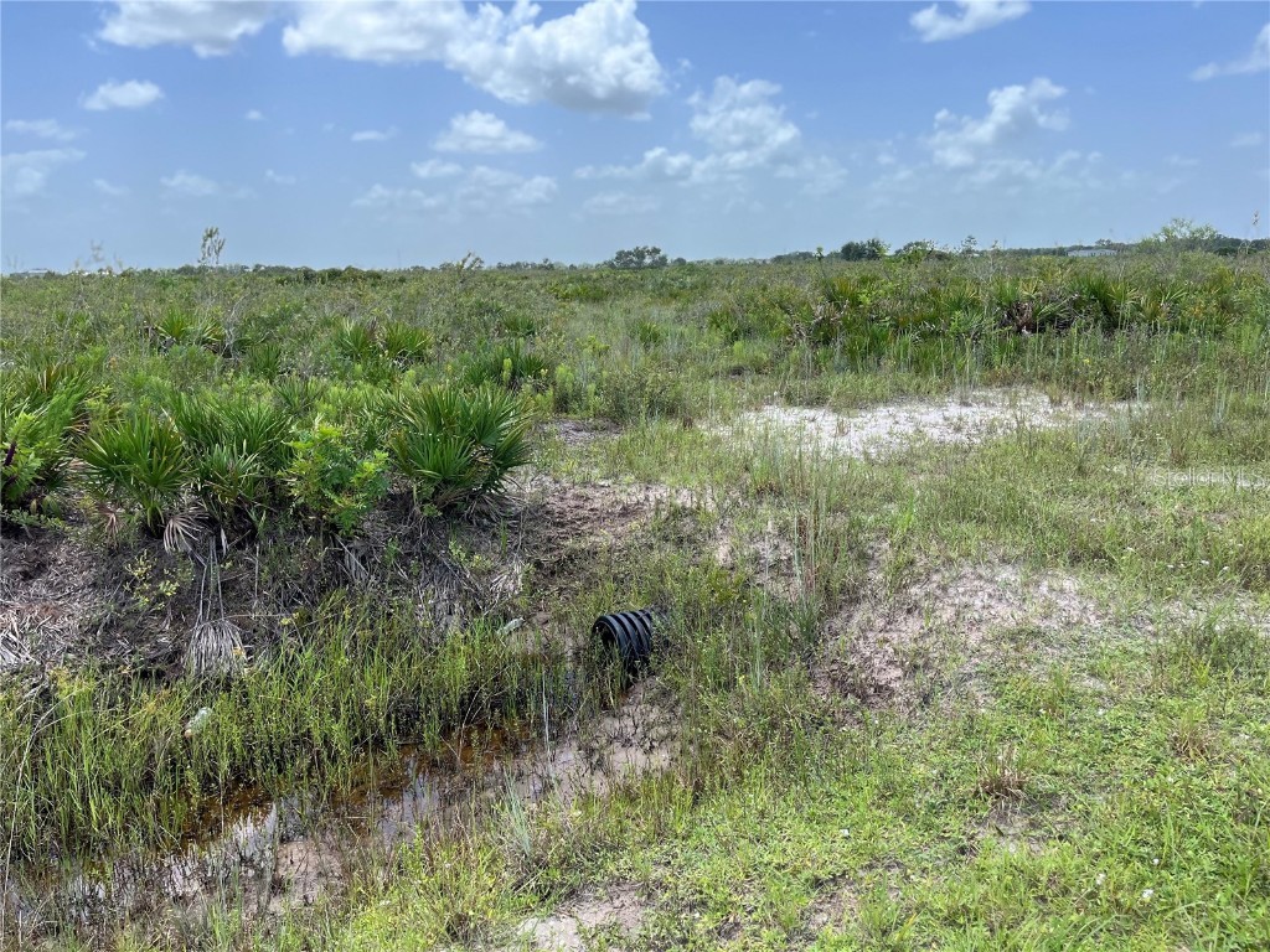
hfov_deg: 67.3
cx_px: 635
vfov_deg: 53.1
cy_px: 476
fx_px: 954
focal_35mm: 26
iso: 50
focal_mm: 5.1
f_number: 1.6
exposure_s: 1/1862
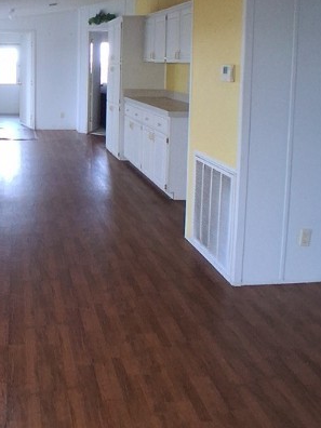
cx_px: 26
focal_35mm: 33
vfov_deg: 51.7
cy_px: 82
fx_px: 408
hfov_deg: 39.5
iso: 400
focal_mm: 1.4
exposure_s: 1/40
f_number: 2.2
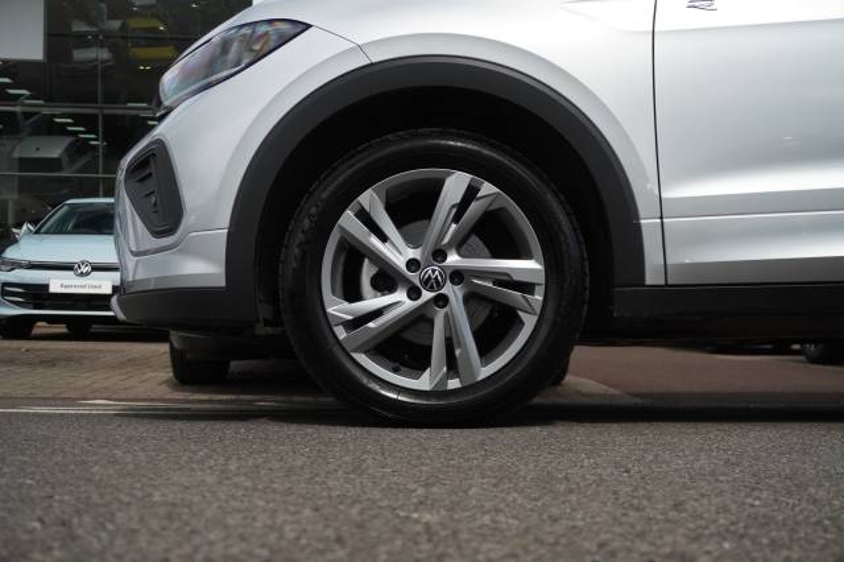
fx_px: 1160
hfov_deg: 40.0
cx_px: 422
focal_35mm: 50
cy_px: 281
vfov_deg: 27.2
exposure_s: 1/1500
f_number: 5.6
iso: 500
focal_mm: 33
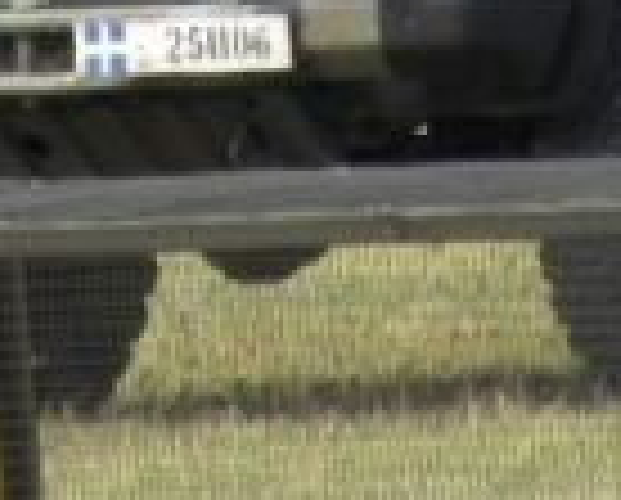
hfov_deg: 0.6
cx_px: 356
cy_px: -599
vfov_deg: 0.5
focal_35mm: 3380
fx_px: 62254
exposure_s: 1/218
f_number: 5
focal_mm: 110.4
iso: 64
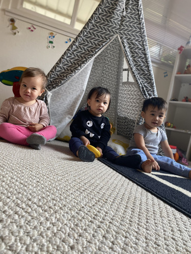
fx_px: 191
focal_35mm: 26
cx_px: 96
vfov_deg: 67.3
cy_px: 127
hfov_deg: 53.1
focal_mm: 4.25
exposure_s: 1/120
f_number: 1.8
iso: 64
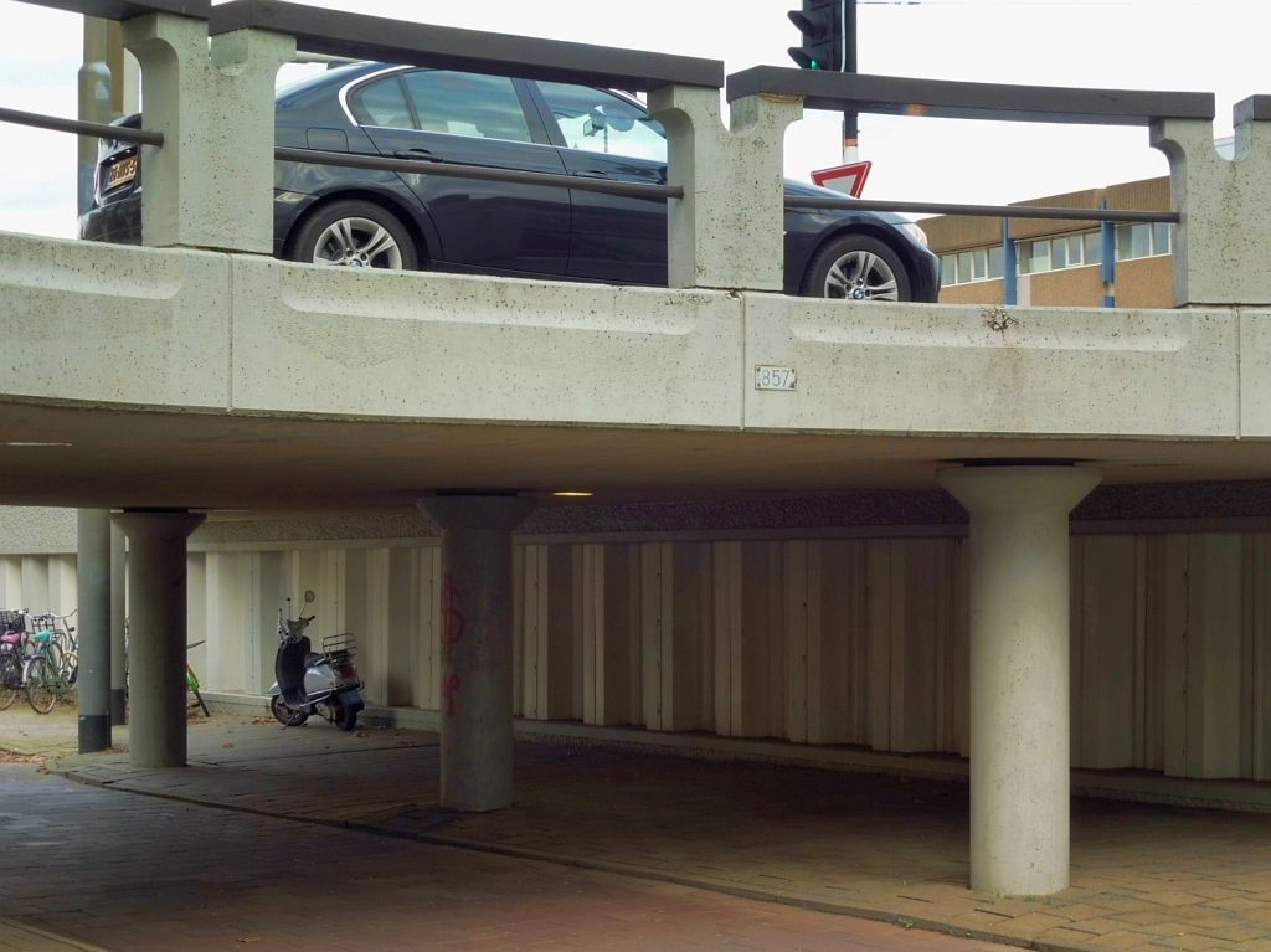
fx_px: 2752
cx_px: 636
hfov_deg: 26.0
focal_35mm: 75
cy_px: 476
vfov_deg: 19.6
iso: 200
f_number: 5
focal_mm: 13.3
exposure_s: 1/60
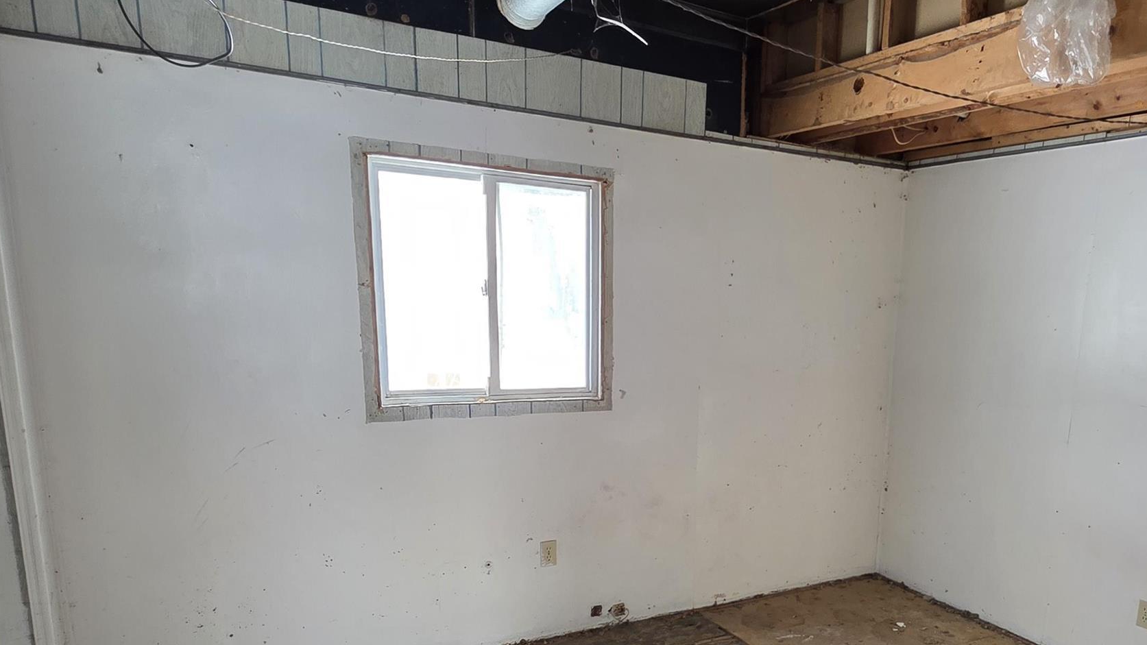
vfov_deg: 43.0
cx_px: 751
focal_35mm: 26
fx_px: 791
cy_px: 481
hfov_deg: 70.1
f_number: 1.9
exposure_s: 1/120
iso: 160
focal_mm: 2.2
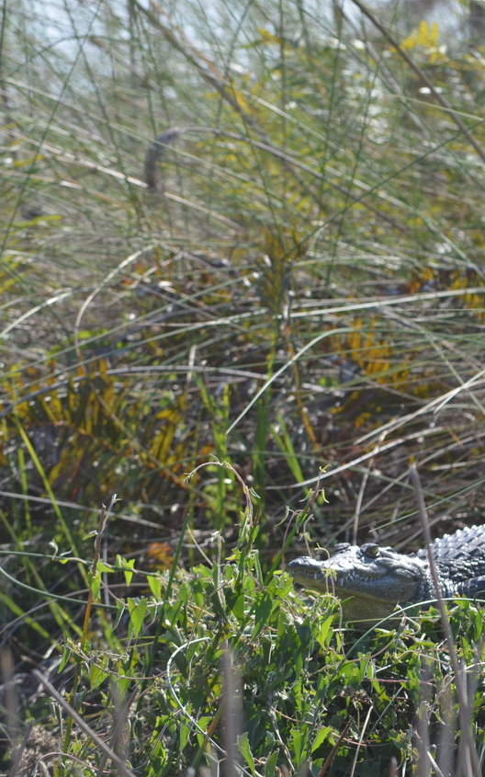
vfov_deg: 4.5
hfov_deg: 2.8
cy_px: 389
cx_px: 434
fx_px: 9772
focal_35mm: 462
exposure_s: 1/640
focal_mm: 200
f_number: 6.3
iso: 200
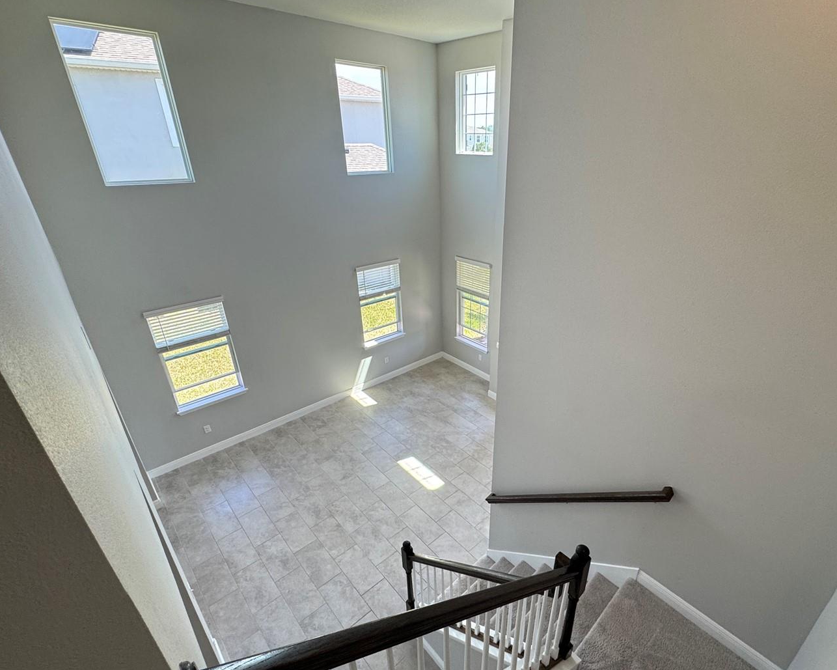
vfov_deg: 77.0
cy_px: 343
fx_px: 421
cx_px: 475
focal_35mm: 17
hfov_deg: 89.1
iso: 125
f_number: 2.2
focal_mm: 2.22
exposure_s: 1/120
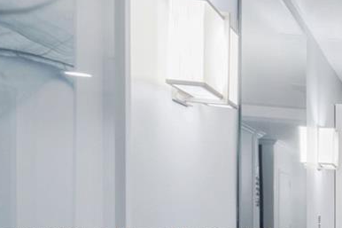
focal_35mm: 58
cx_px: 696
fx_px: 551
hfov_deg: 18.9
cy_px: 238
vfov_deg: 22.3
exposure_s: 1/1.67
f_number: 8
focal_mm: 14
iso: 250
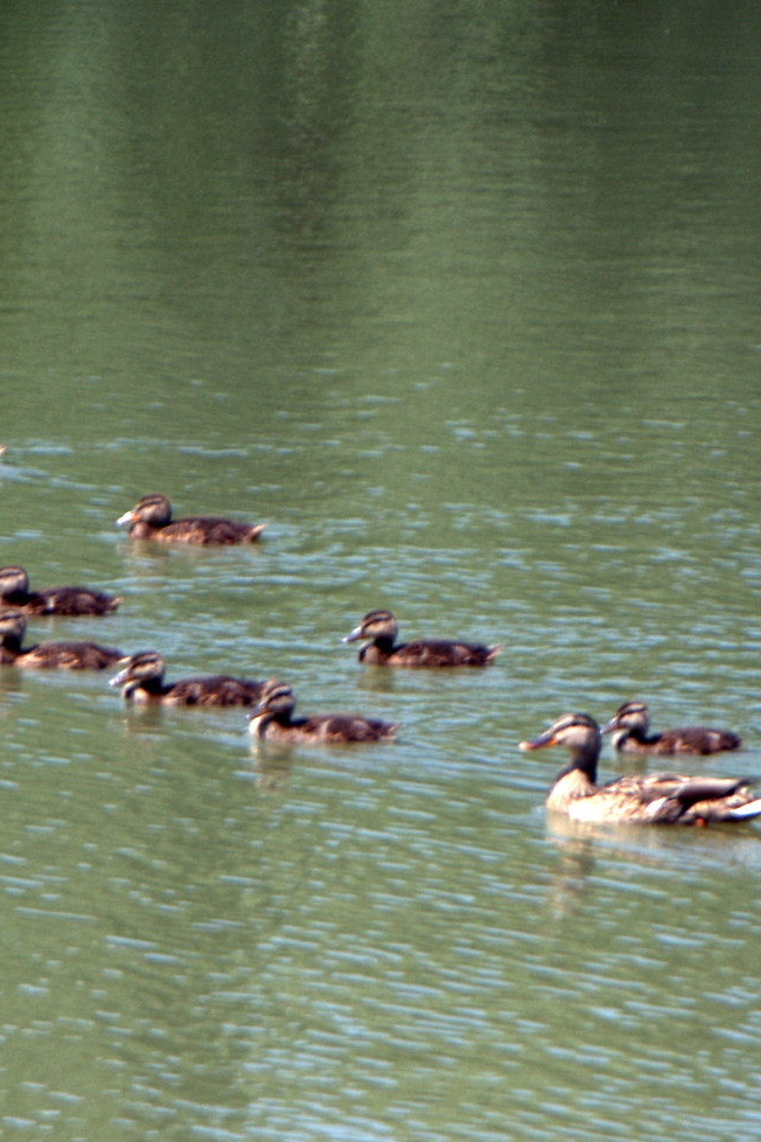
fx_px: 9353
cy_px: 573
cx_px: 434
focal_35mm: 295
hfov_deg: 4.7
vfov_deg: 7.0
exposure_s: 1/250
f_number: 5.6
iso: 100
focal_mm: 80
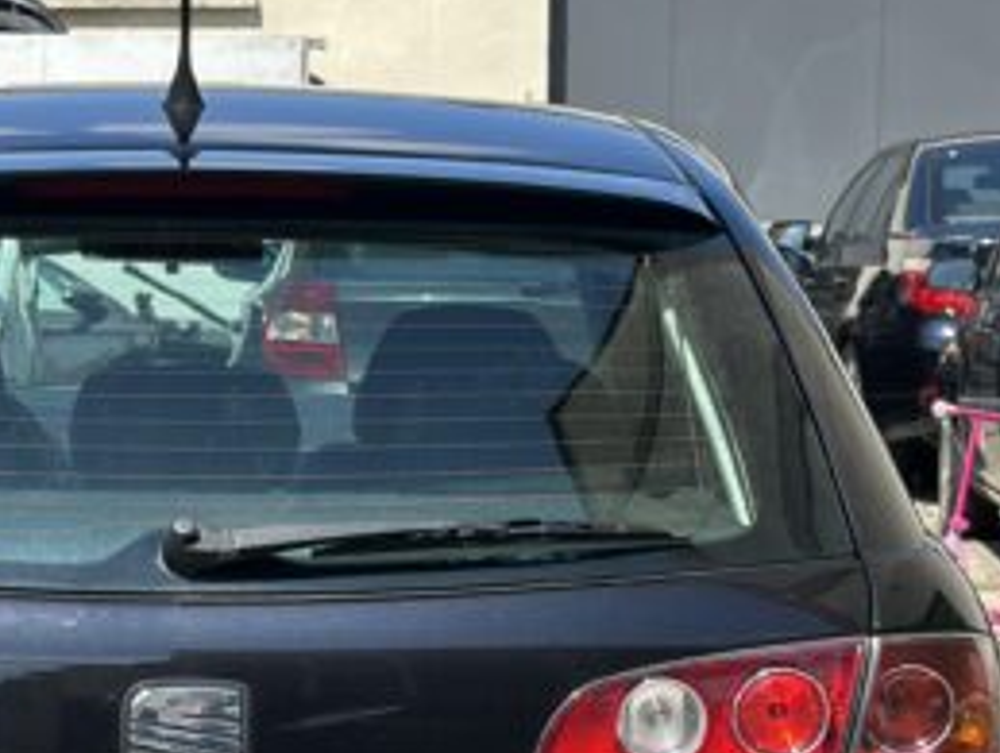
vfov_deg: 9.9
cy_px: 823
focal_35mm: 148
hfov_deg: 13.3
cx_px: 201
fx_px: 4281
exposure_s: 1/2304
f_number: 1.78
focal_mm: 6.86
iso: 64
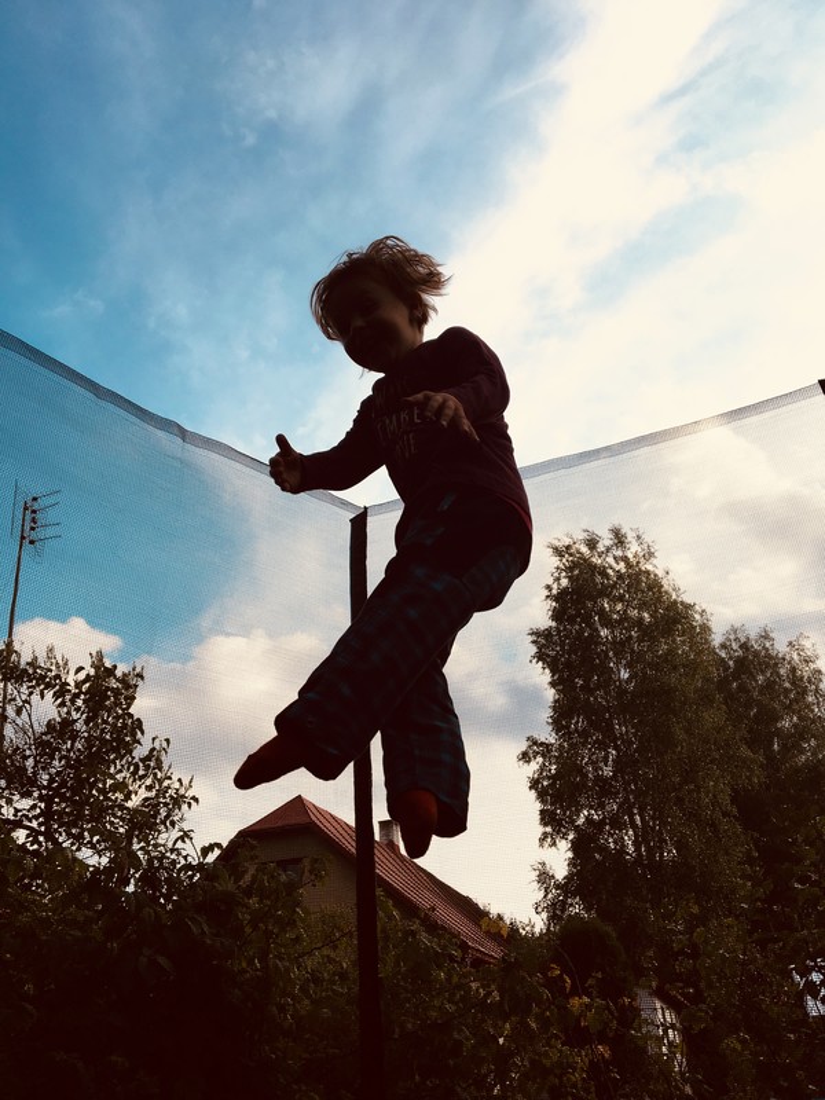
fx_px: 922
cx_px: 412
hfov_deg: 48.2
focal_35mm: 29
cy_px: 550
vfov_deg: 61.7
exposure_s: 1/1451
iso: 25
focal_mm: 4.15
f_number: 2.2
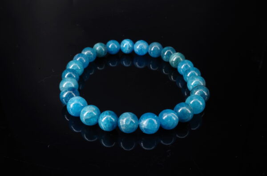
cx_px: 134
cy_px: 88
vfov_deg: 34.0
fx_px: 289
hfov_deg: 49.7
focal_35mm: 39
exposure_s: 1
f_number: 4
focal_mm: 26.25
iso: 100
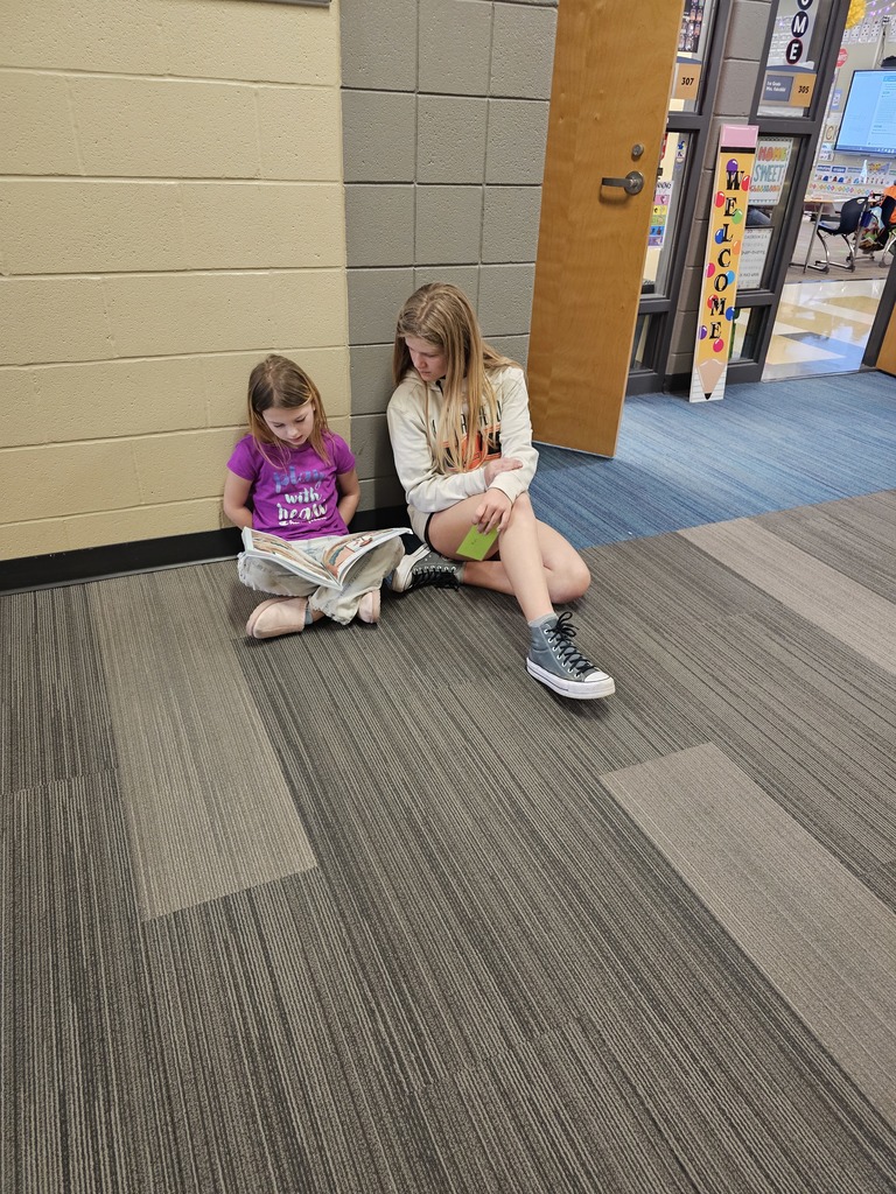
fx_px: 794
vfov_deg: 73.9
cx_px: 448
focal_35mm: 23
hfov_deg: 58.9
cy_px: 597
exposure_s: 1/60
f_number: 1.7
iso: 640
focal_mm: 6.3
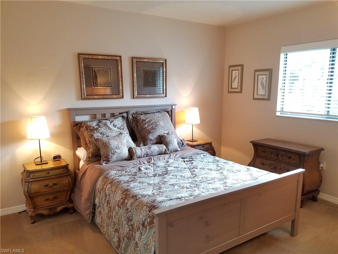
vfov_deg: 53.1
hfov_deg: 67.3
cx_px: 169
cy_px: 127
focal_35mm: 26
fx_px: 254
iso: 160
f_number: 1.7
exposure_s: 1/30
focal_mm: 4.2
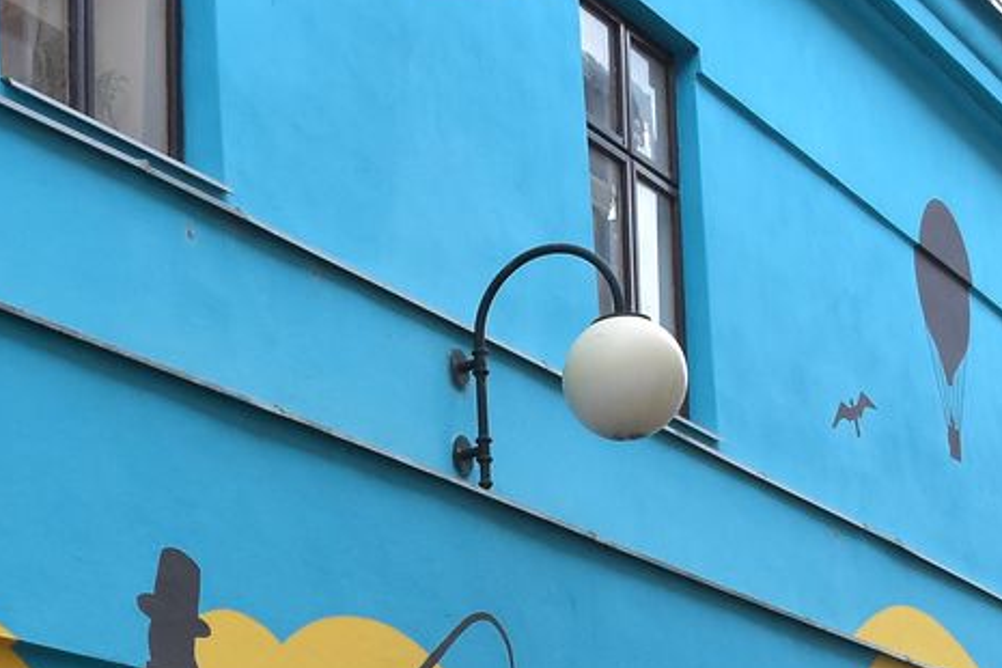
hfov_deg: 21.5
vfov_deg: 14.0
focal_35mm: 93
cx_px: 125
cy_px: 920
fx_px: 2588
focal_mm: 16
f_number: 8
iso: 1400
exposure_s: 1/15
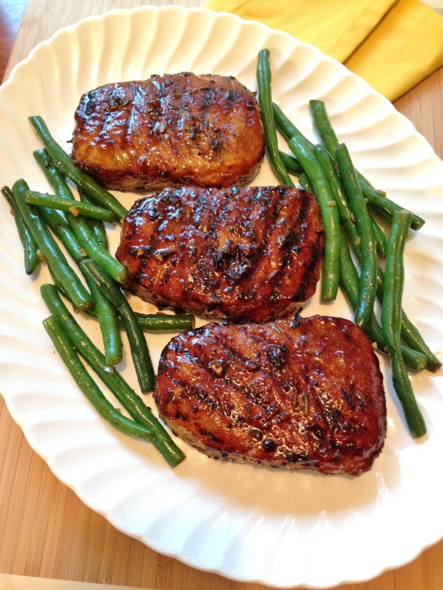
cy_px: 295
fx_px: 563
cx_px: 222
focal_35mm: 33
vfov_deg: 55.4
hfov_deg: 42.9
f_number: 2.4
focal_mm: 4.12
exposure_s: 1/20
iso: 200
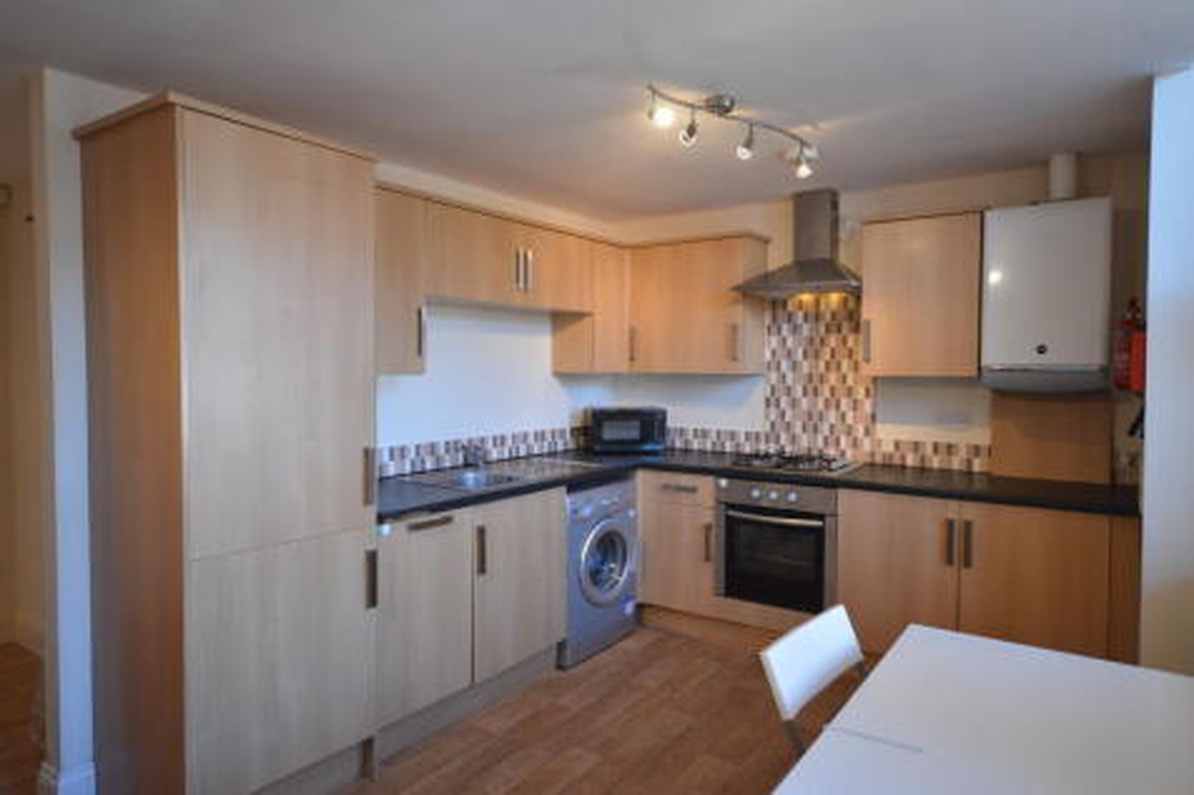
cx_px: 597
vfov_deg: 59.5
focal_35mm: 21
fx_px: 696
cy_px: 398
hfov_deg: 81.2
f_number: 4.8
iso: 800
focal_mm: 14
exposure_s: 1/60
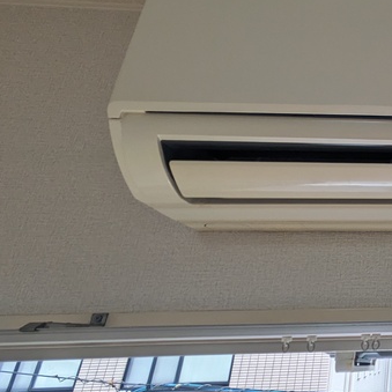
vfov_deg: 47.0
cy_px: 162
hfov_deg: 35.2
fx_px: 448
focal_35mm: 35
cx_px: 490
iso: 45
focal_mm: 1.83
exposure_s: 1/215
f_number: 2.2
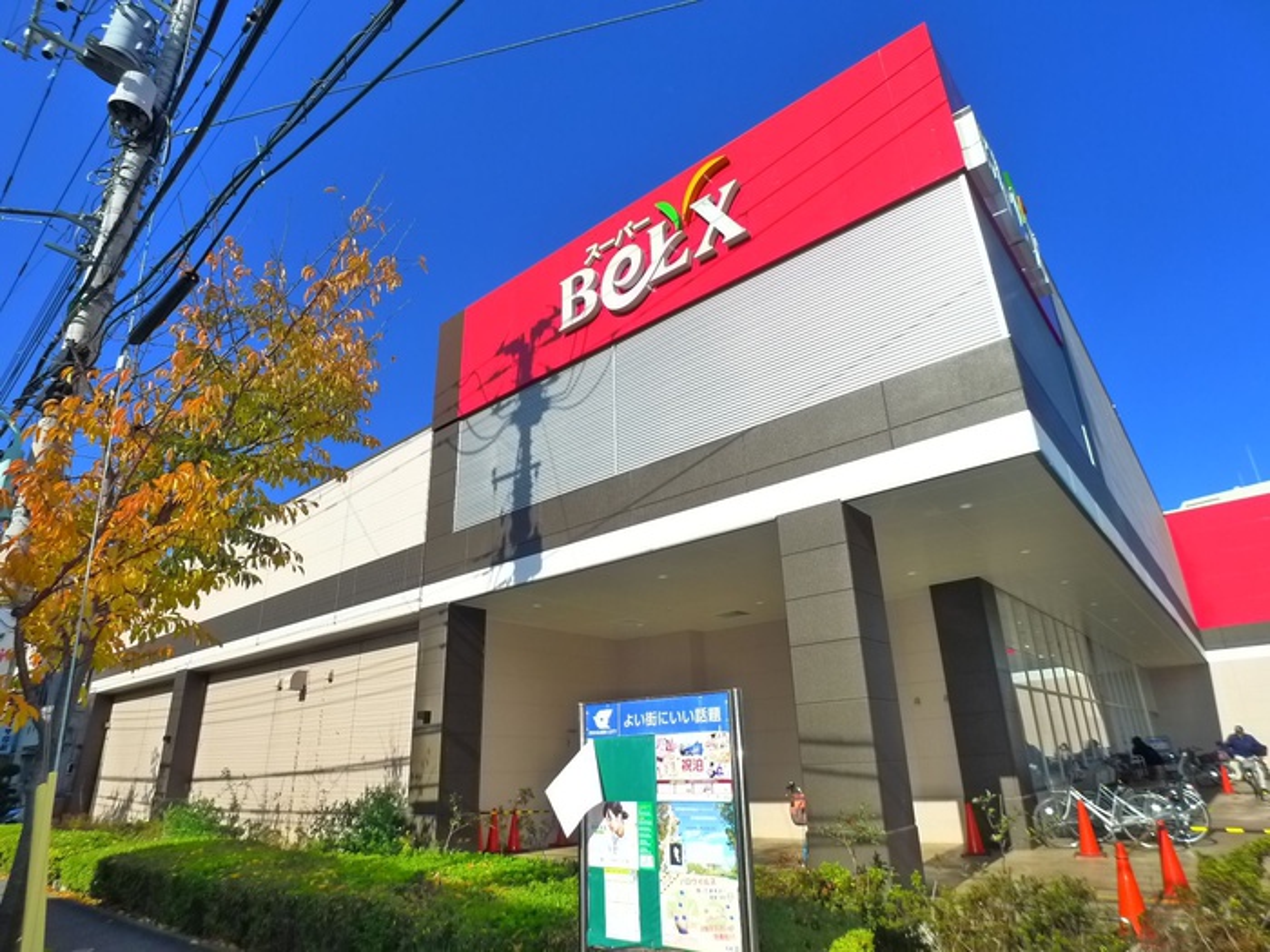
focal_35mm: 24
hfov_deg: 71.6
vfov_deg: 56.8
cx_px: 635
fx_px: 881
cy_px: 476
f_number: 4
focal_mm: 5.1
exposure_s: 1/800
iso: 400
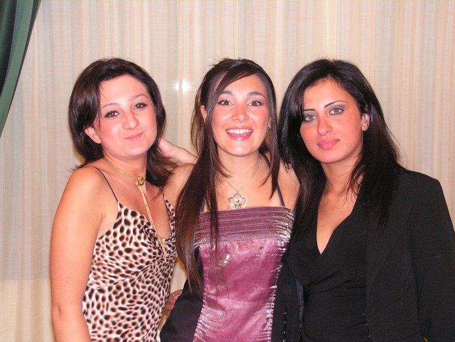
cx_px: 228
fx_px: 802
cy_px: 171
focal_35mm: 61
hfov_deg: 31.7
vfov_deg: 24.0
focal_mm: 10.2
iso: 200
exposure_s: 1/60
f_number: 3.3
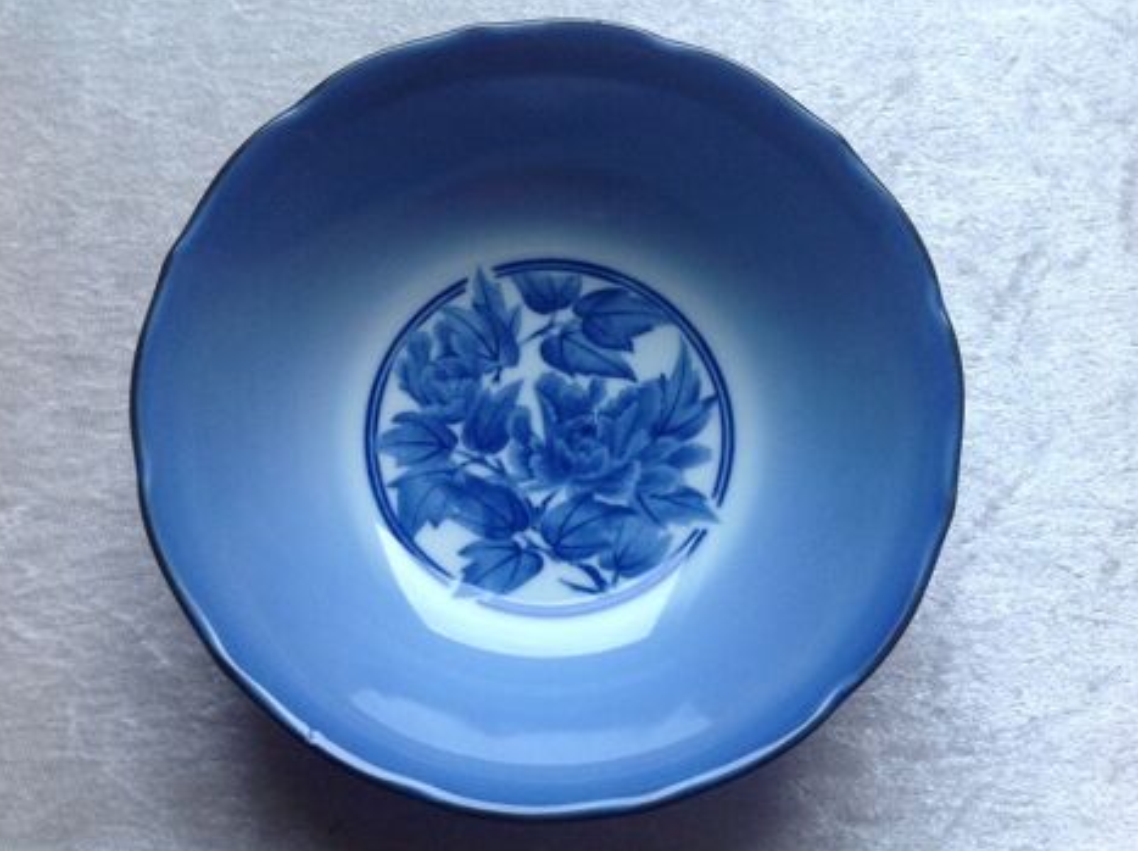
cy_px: 418
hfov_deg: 51.4
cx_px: 563
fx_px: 1182
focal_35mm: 36
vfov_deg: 39.6
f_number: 2.4
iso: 125
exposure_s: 1/15
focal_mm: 4.28
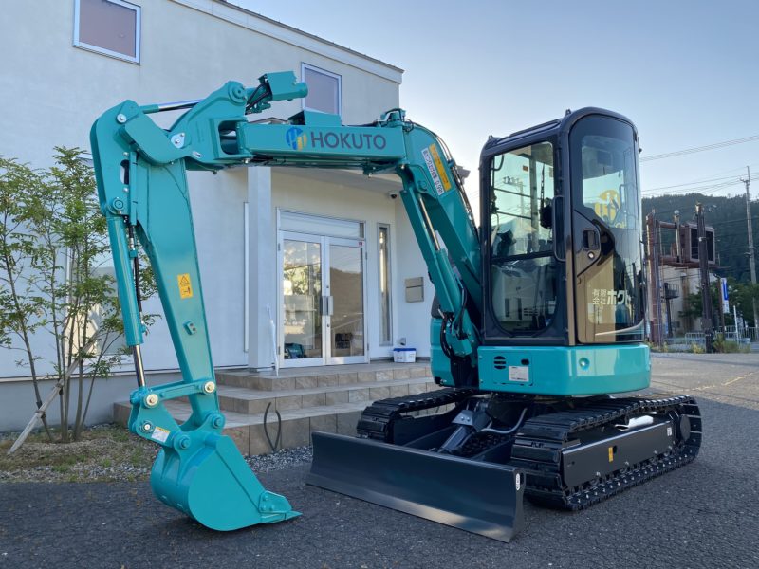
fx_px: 570
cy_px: 284
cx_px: 380
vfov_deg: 53.1
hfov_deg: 67.3
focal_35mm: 26
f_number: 1.8
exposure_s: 1/702
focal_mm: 4.25
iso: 32
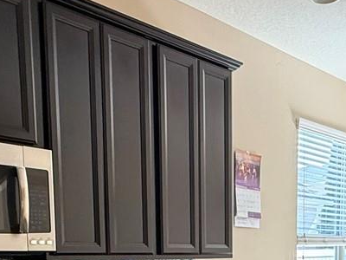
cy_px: 331
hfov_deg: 33.9
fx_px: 560
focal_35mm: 56
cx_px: 240
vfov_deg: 23.3
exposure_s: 1/99
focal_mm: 2.22
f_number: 2.2
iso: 250
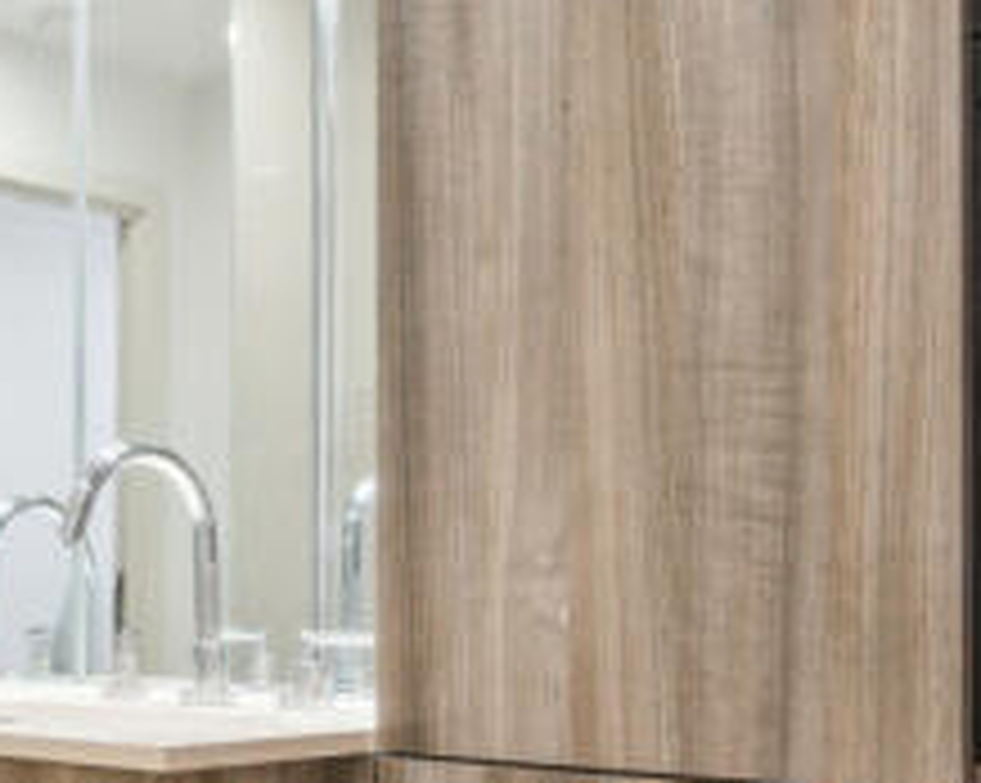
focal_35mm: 53
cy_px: 623
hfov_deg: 30.6
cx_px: -166
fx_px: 1537
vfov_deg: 28.0
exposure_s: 1/3.33
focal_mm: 12
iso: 320
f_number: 8
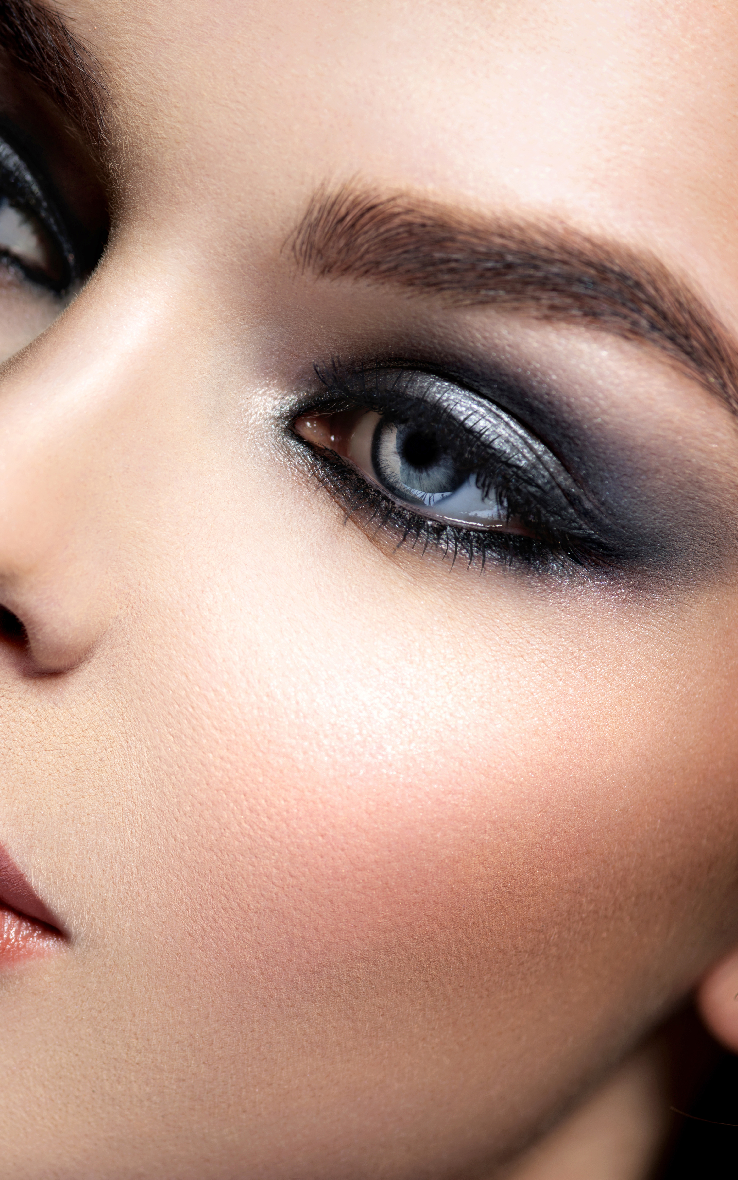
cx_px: 7
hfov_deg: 9.8
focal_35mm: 133
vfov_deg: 15.7
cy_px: 590
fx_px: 4280
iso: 100
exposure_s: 1/100
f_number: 6.3
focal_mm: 120
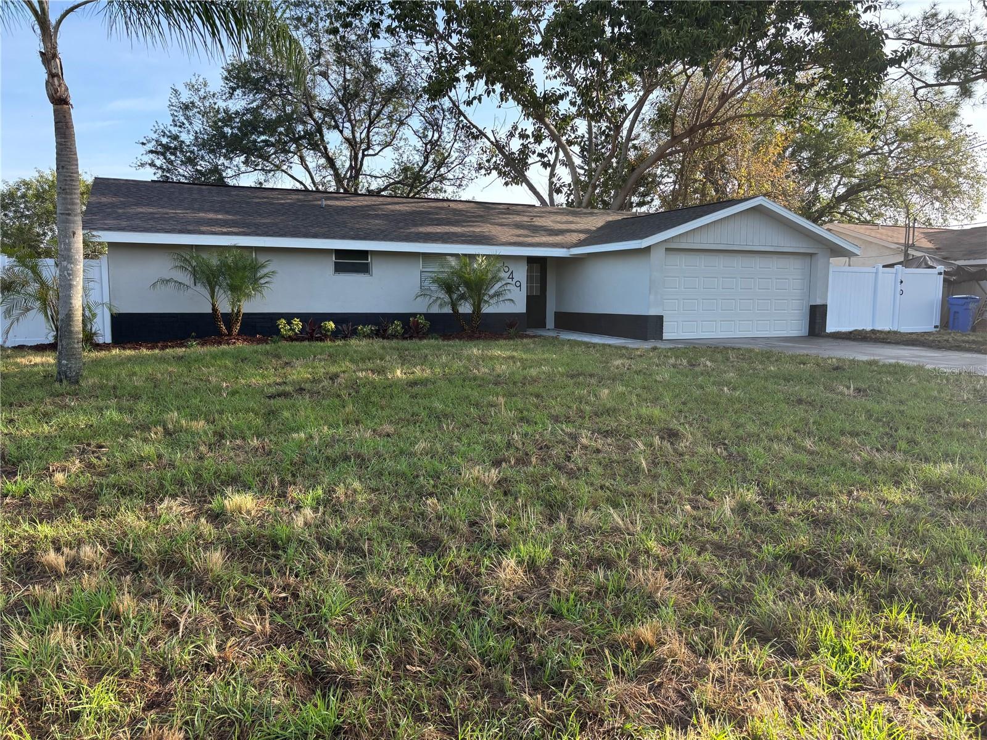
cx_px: 494
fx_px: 741
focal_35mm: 26
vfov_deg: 53.1
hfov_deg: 67.3
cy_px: 370
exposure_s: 1/747
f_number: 1.6
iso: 50
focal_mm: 5.96
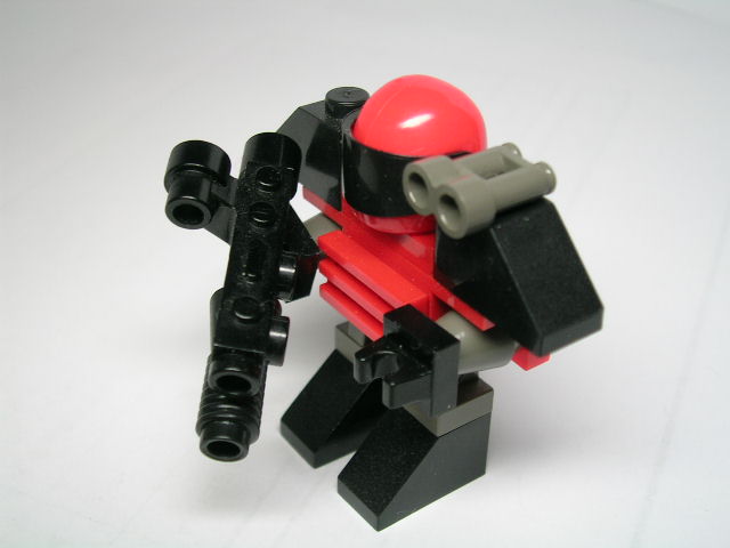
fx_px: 1012
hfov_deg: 39.7
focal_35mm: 48
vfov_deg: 30.3
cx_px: 365
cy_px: 274
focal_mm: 7.3
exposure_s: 1/45.2
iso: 50
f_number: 3.1
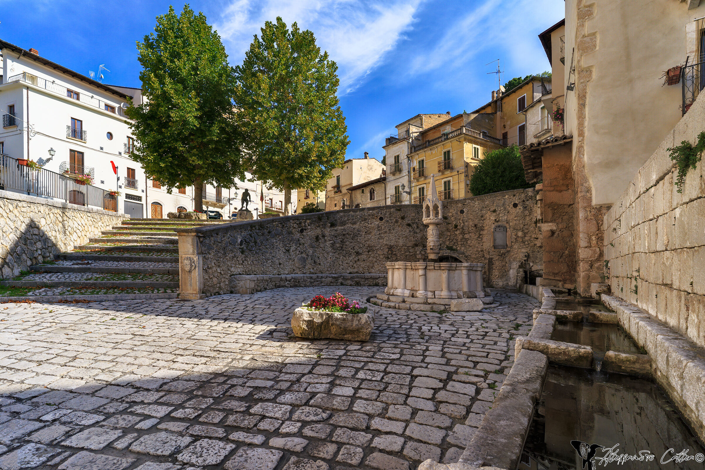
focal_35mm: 18
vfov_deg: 67.4
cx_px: 352
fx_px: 352
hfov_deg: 90.0
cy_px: 235
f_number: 8
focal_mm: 18
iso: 100
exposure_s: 1/640
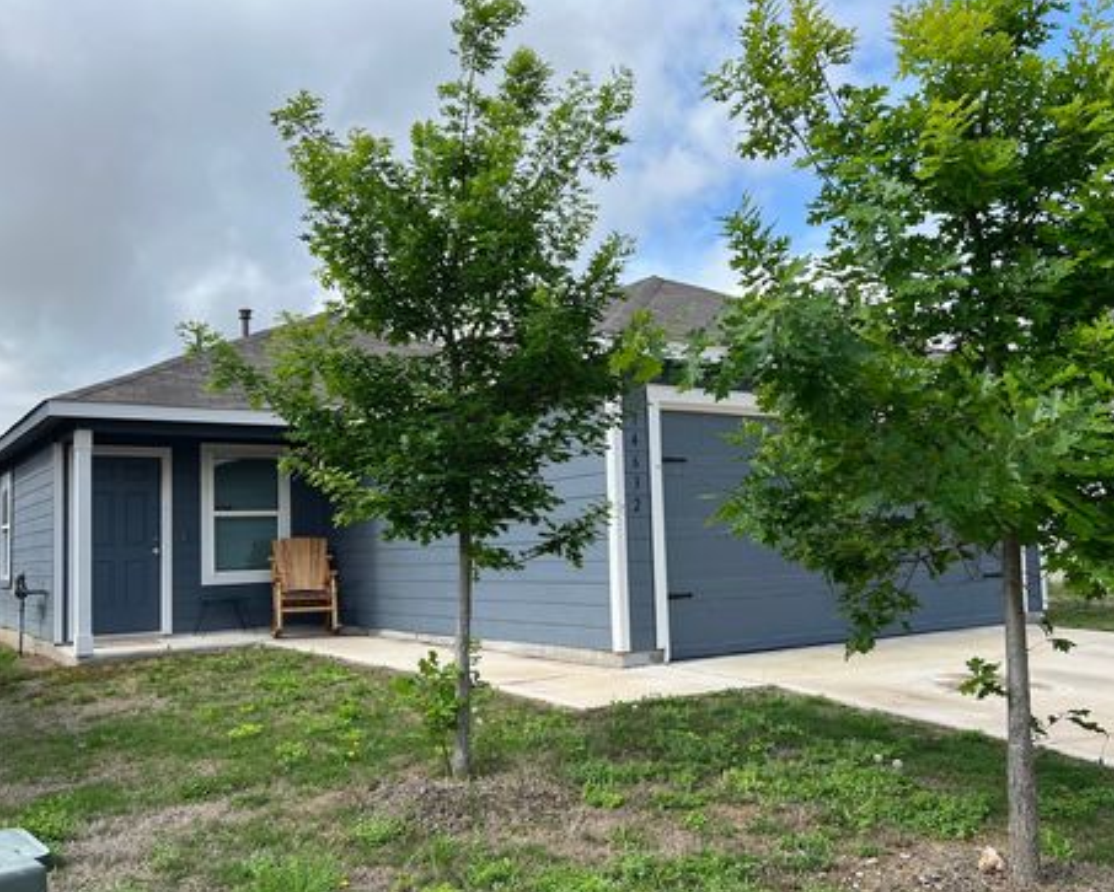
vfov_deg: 51.6
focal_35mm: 28
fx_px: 924
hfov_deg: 62.2
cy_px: 451
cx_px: 571
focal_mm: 5.7
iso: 50
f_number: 1.5
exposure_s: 1/2994
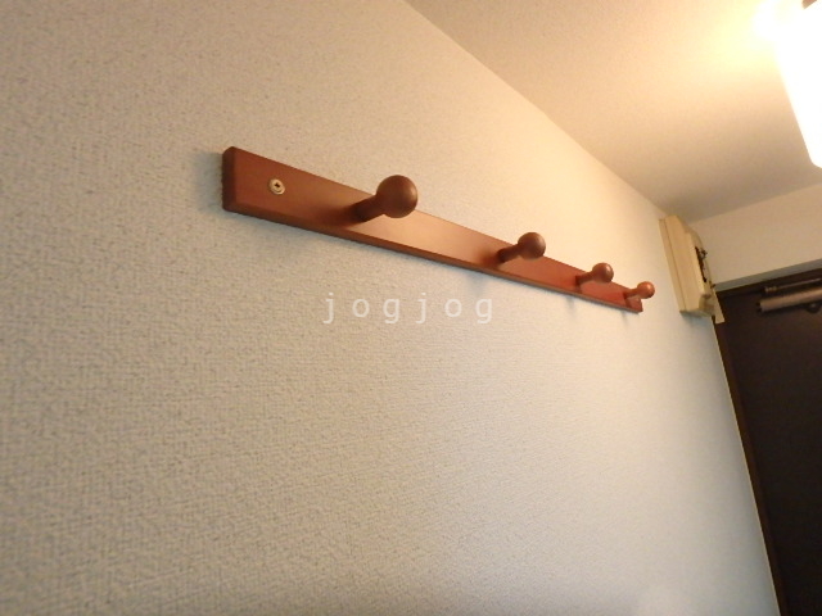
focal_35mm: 21
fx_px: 499
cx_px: 411
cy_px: 308
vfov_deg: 63.4
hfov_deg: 79.0
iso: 800
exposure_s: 1/30
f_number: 3.5
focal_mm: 3.7
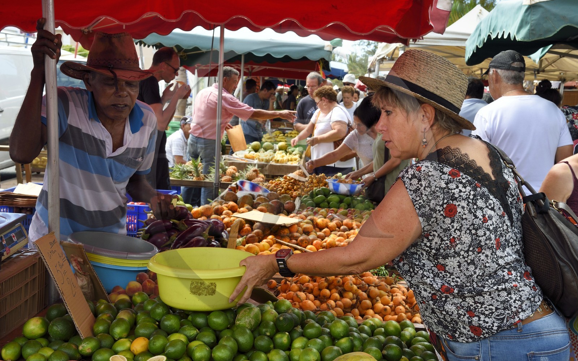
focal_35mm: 49
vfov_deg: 26.3
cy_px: 179
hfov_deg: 41.1
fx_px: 772
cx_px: 289
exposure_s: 1/100
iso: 400
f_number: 14
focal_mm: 48
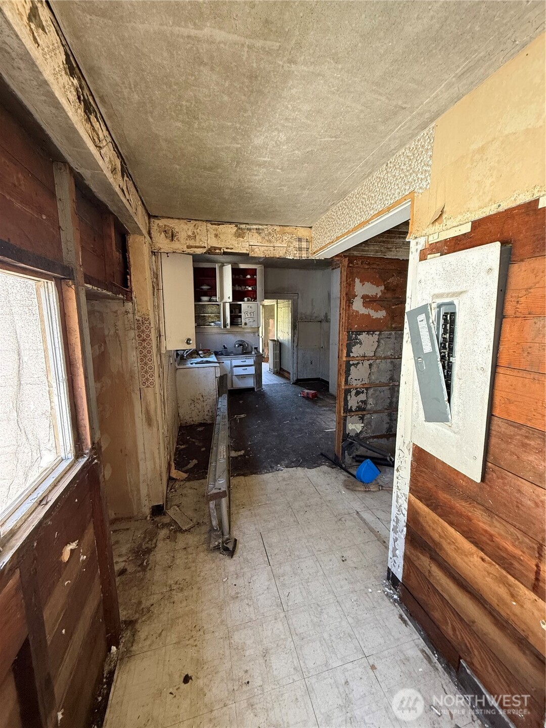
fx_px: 294
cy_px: 364
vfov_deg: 102.1
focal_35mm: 14
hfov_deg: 85.7
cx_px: 273
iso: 400
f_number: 2.2
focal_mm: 2.22
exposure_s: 1/60
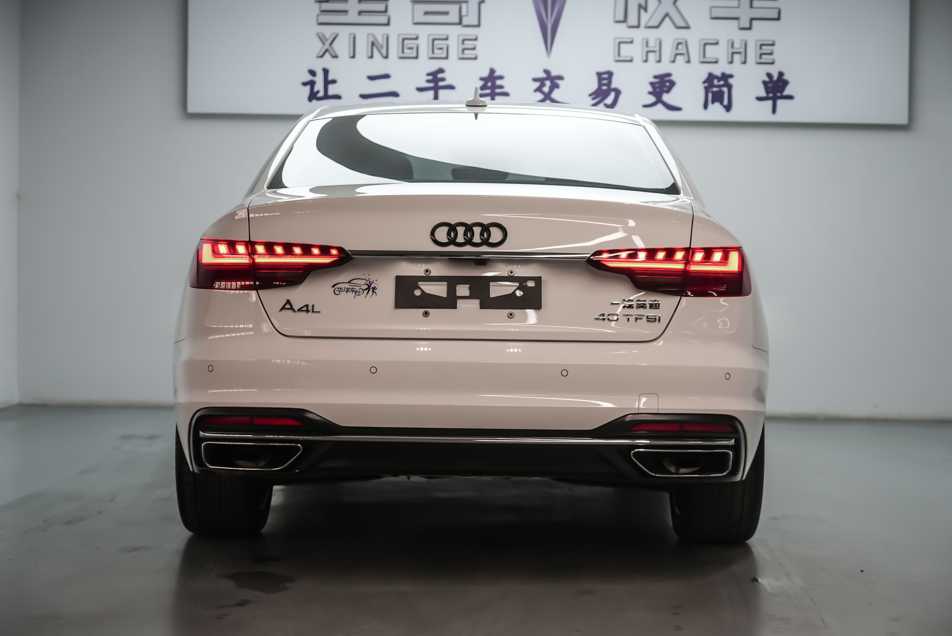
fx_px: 1720
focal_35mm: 65
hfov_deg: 30.9
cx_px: 476
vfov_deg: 20.9
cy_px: 318
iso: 1250
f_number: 4
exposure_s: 1/125
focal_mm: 65
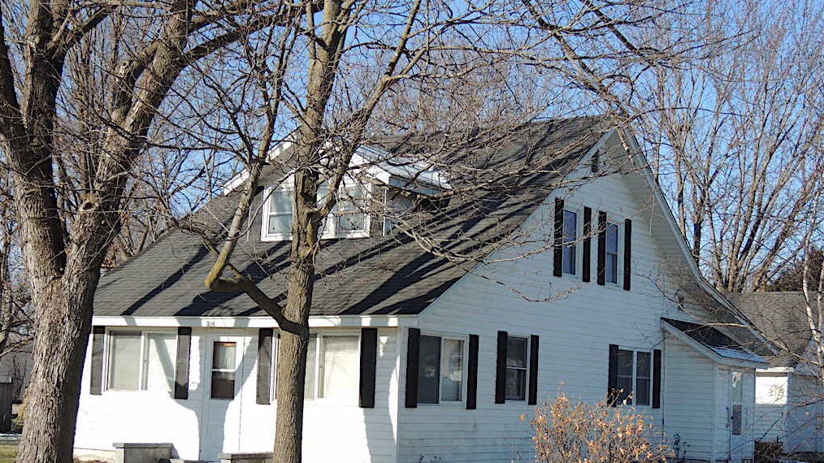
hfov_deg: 31.9
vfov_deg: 18.2
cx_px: 414
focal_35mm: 66
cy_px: 275
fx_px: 1442
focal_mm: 10.7
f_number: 3.7
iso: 100
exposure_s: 1/640
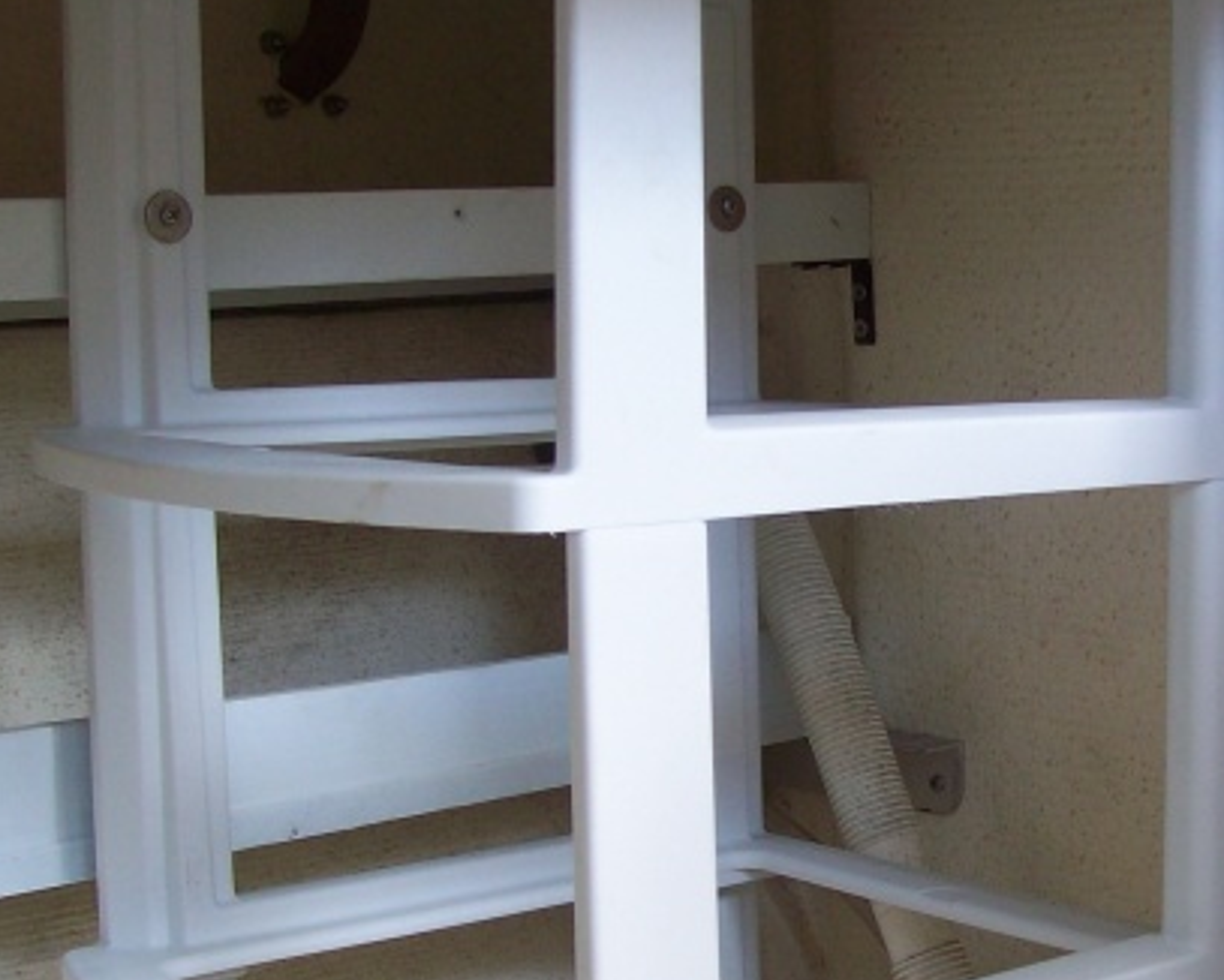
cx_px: 887
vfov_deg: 22.1
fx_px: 2501
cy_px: 652
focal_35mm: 69
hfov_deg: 27.2
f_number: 2.7
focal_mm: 6
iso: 80
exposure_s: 1/68.8
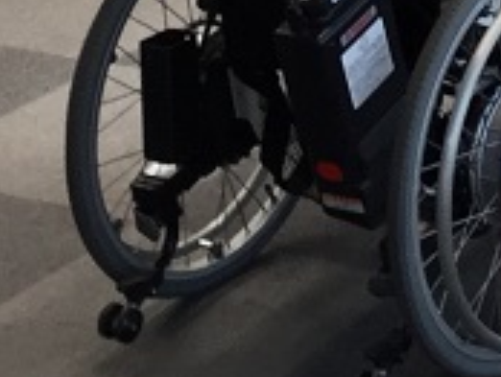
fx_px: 2362
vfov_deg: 8.2
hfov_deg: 11.6
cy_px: -594
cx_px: 757
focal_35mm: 163
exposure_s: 1/60
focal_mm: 4.15
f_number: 2.2
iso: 40
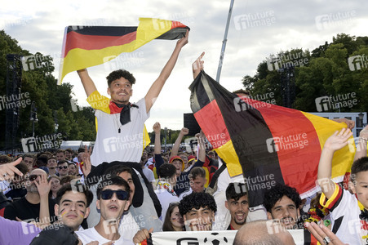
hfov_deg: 44.5
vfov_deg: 30.5
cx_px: 184
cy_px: 122
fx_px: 449
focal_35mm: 44
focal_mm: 44
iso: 1000
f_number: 18
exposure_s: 1/160
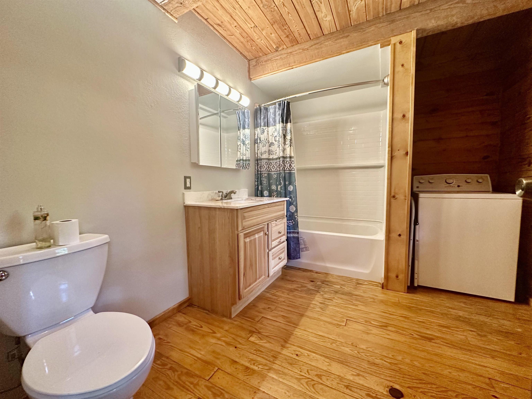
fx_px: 215
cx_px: 266
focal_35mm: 14
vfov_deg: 85.7
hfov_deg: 102.1
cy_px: 200
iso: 400
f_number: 2.2
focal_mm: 2.22
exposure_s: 1/60
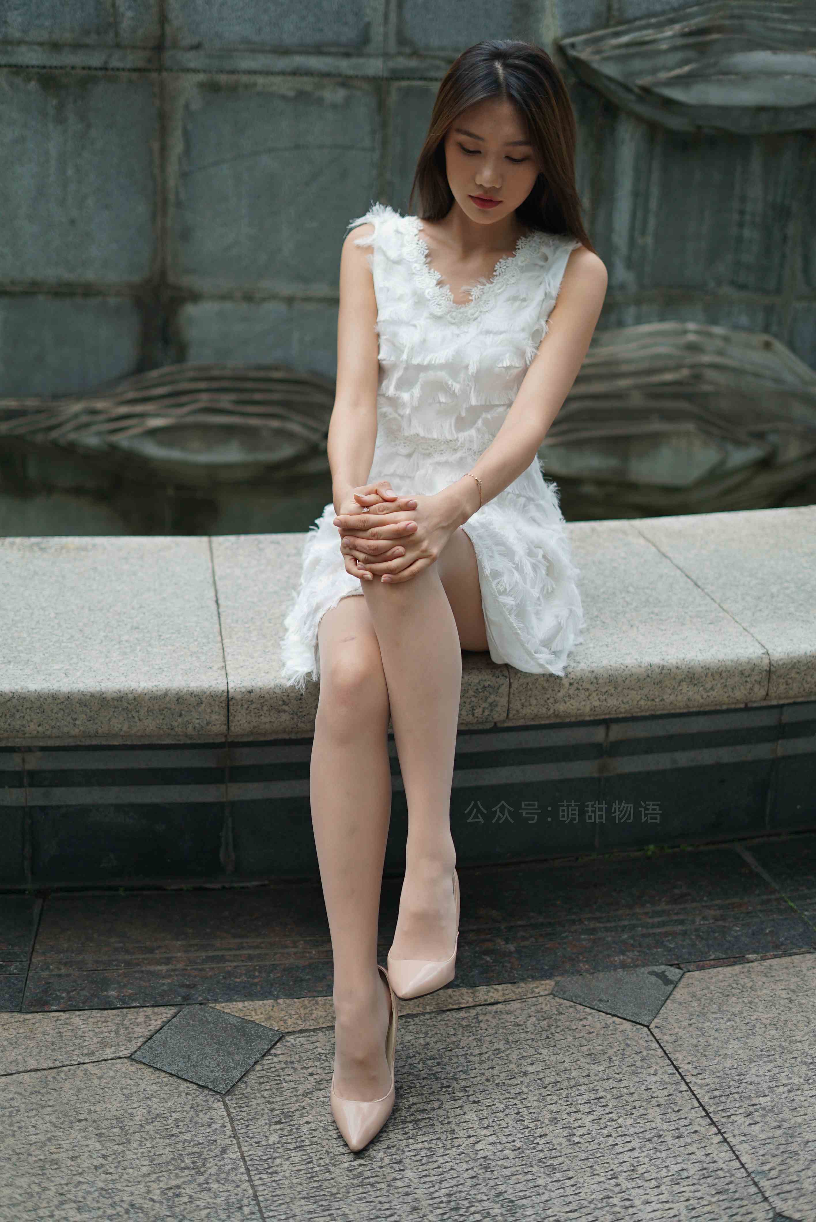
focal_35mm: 50
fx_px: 1698
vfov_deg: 39.6
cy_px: 611
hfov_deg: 27.0
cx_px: 408
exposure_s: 1/2500
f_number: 2
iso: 200
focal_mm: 50
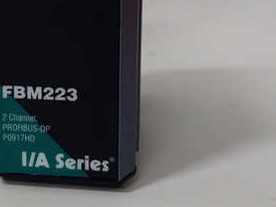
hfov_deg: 32.2
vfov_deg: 24.0
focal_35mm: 59
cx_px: 72
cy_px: 12
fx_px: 470
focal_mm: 3.79
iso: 321
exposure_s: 1/33
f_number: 2
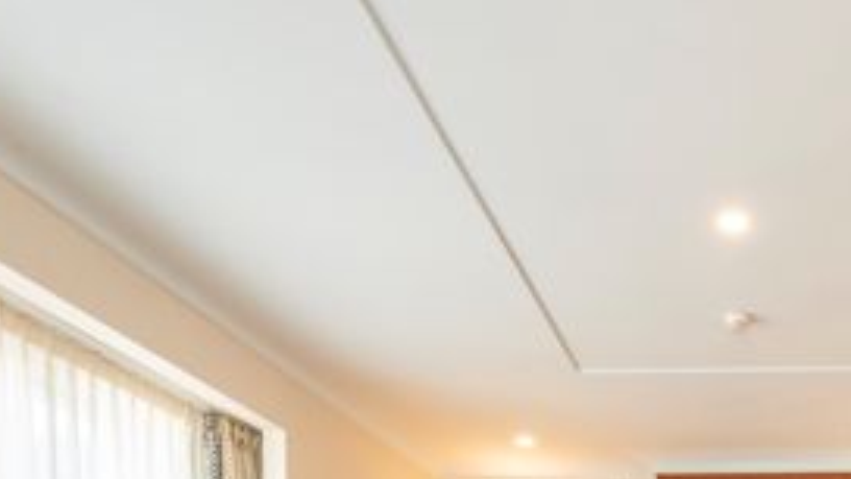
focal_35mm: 38
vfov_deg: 24.0
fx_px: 857
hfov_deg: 47.6
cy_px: 733
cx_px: 759
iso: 50
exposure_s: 1/1.25
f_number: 10
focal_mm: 14
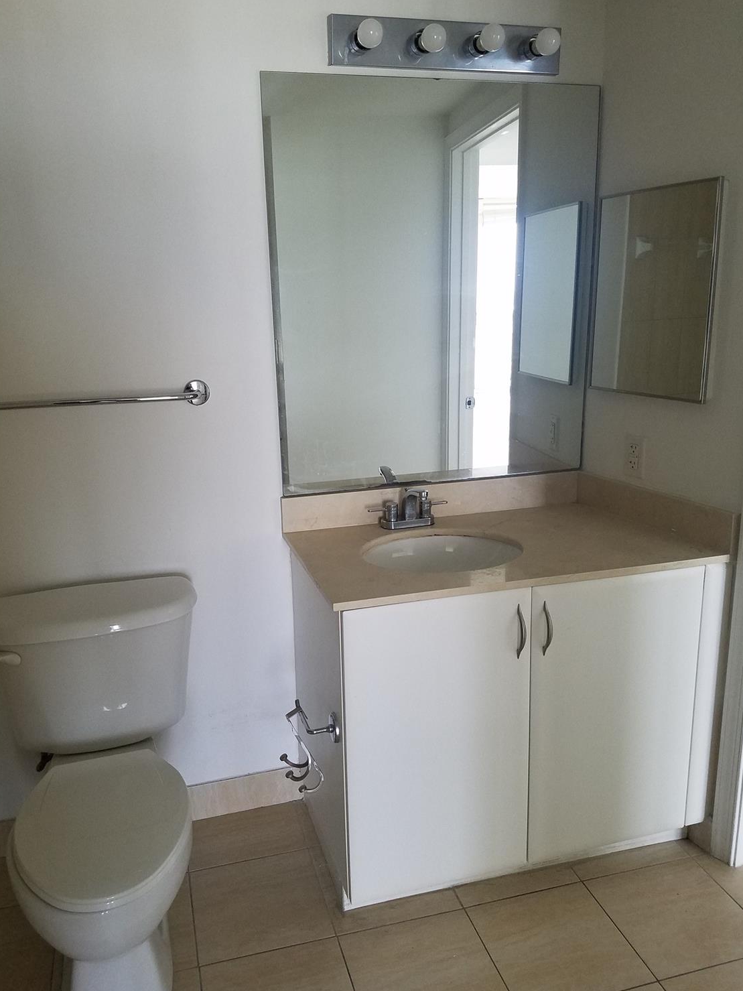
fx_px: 773
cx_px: 378
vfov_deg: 65.3
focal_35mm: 27
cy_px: 502
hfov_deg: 51.3
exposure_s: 1/60
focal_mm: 4.2
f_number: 1.7
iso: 160
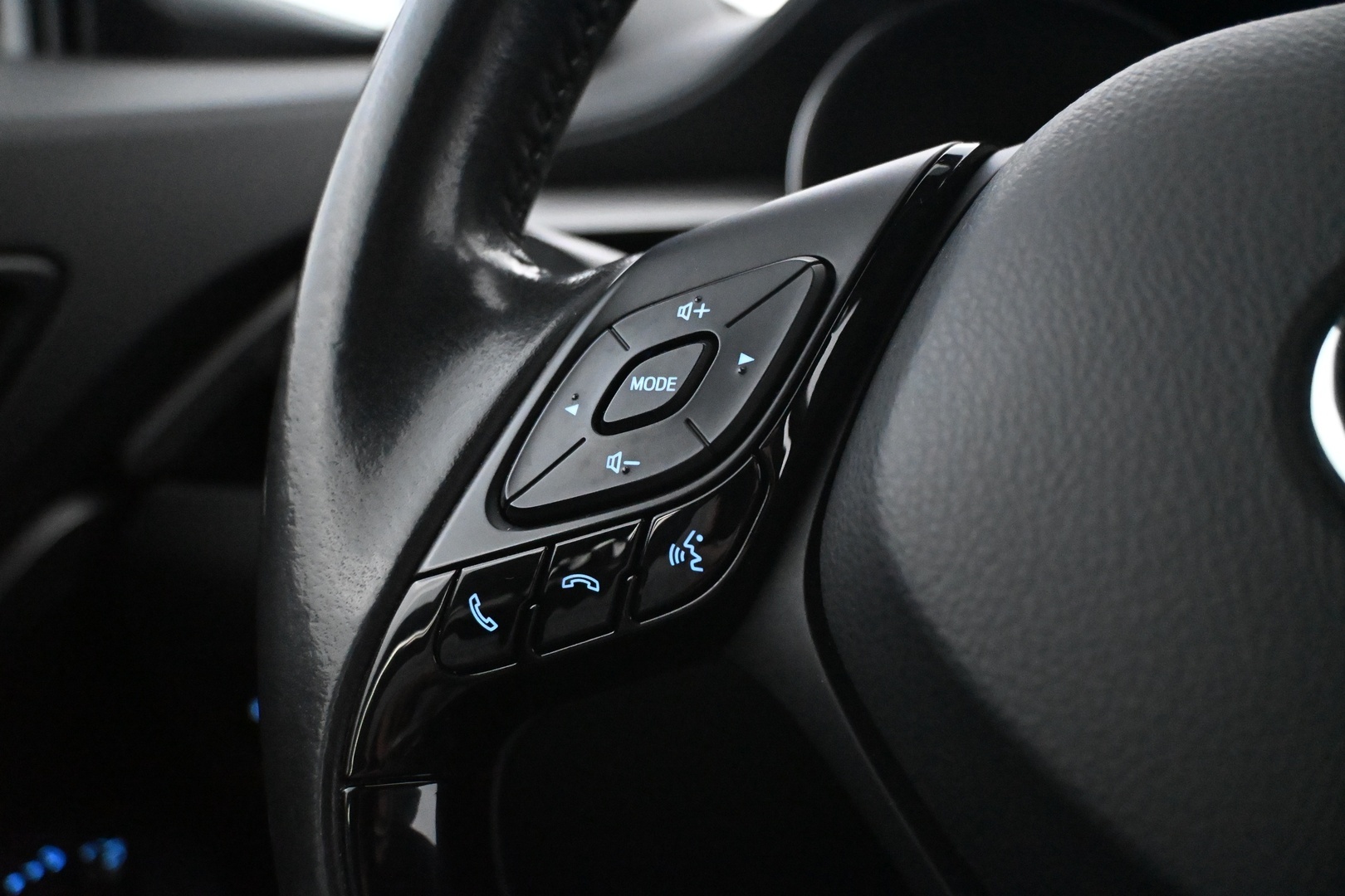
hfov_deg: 51.3
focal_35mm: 38
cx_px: 672
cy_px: 448
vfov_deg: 35.5
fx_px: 1401
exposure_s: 1/60
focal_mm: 25
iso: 10000
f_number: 4.2
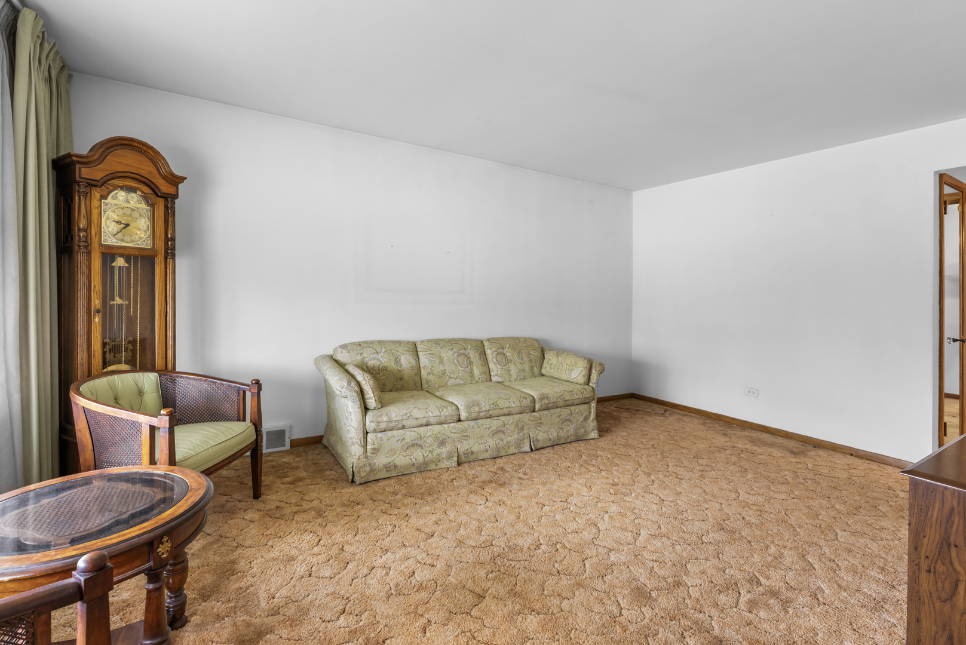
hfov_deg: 96.7
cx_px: 483
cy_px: 322
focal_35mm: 16
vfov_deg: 73.8
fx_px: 430
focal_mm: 16
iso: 400
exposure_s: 1.6
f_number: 9
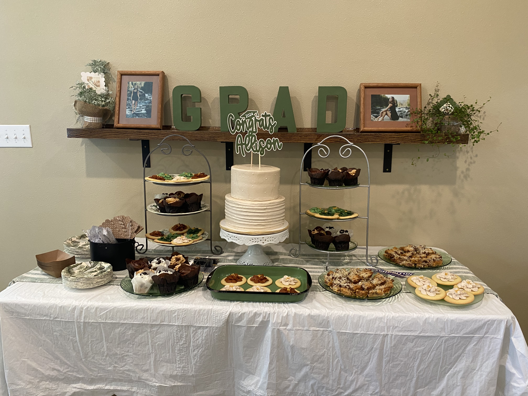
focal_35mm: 26
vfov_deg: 53.1
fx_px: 397
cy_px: 198
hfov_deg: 67.3
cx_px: 264
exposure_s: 1/60
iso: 125
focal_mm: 4.25
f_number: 1.8
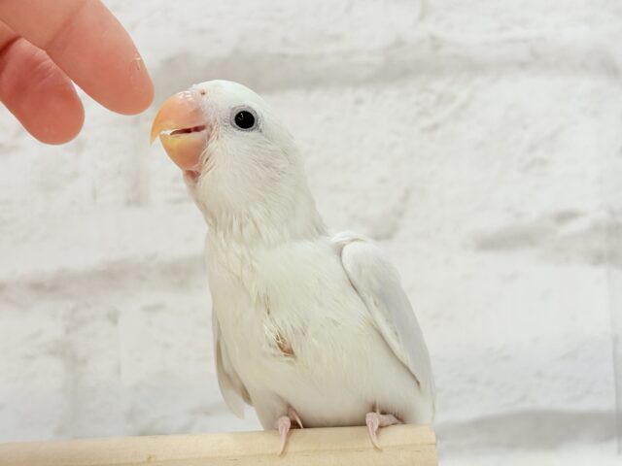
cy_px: 233
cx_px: 311
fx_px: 934
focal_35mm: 52
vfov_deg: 28.0
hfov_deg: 36.8
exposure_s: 1/50
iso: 40
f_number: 1.6
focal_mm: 5.96
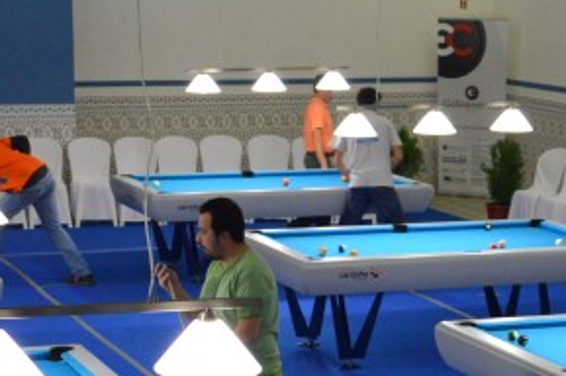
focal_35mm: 108
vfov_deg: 12.2
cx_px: 285
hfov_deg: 18.9
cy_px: 511
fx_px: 1696
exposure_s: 1/60
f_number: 3.5
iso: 1000
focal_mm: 18
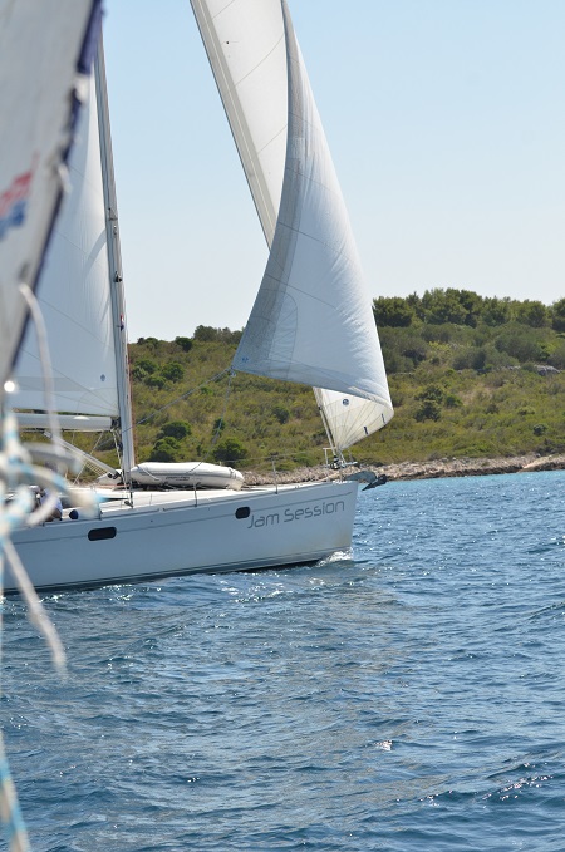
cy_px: 426
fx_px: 2482
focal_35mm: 105
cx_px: 282
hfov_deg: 13.0
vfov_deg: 19.5
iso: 640
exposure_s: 1/2500
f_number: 6.3
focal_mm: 70
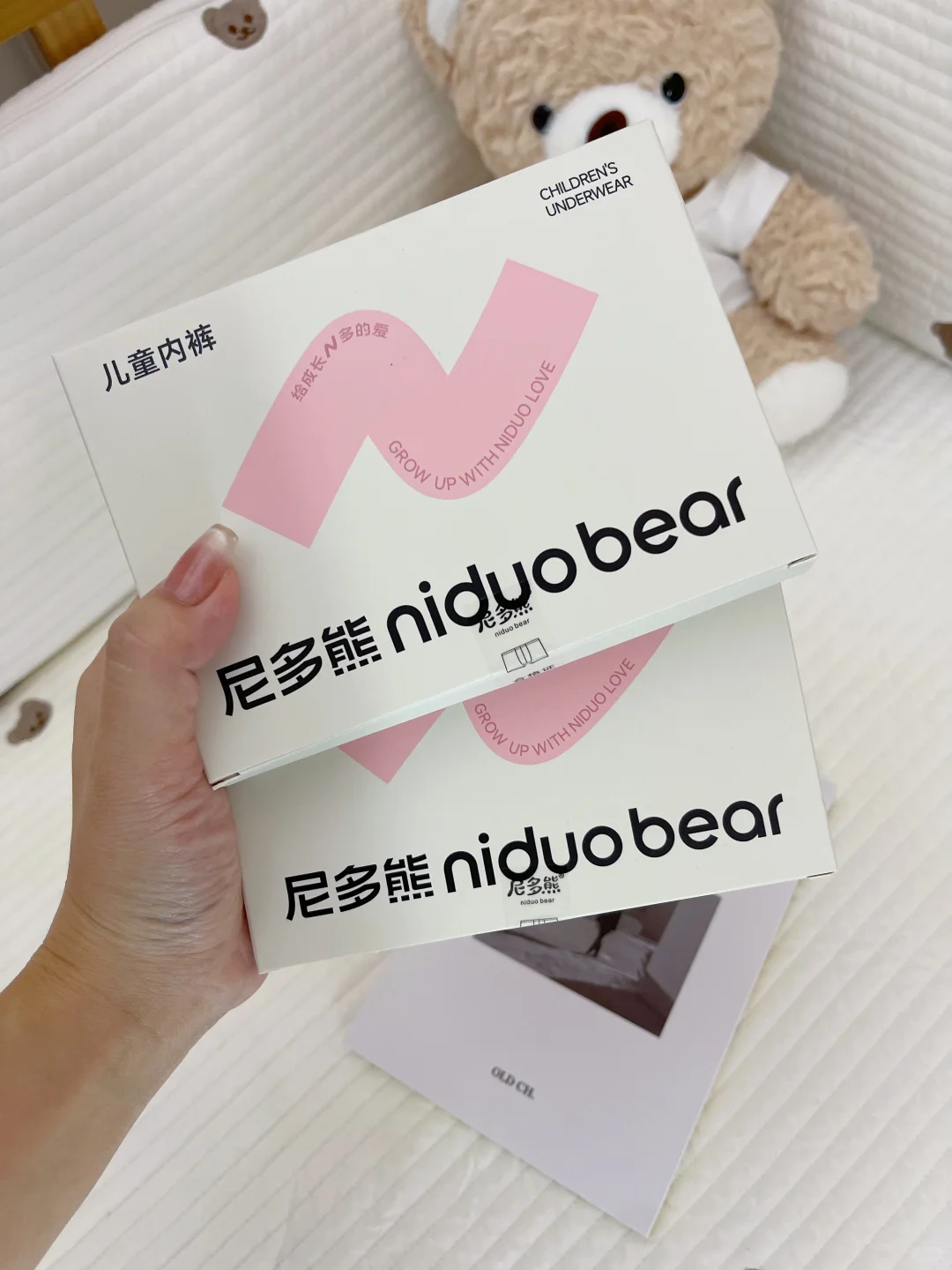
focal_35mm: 25
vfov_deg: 69.4
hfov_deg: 54.9
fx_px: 917
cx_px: 476
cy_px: 635
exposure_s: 1/121
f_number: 1.6
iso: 125
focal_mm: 5.1
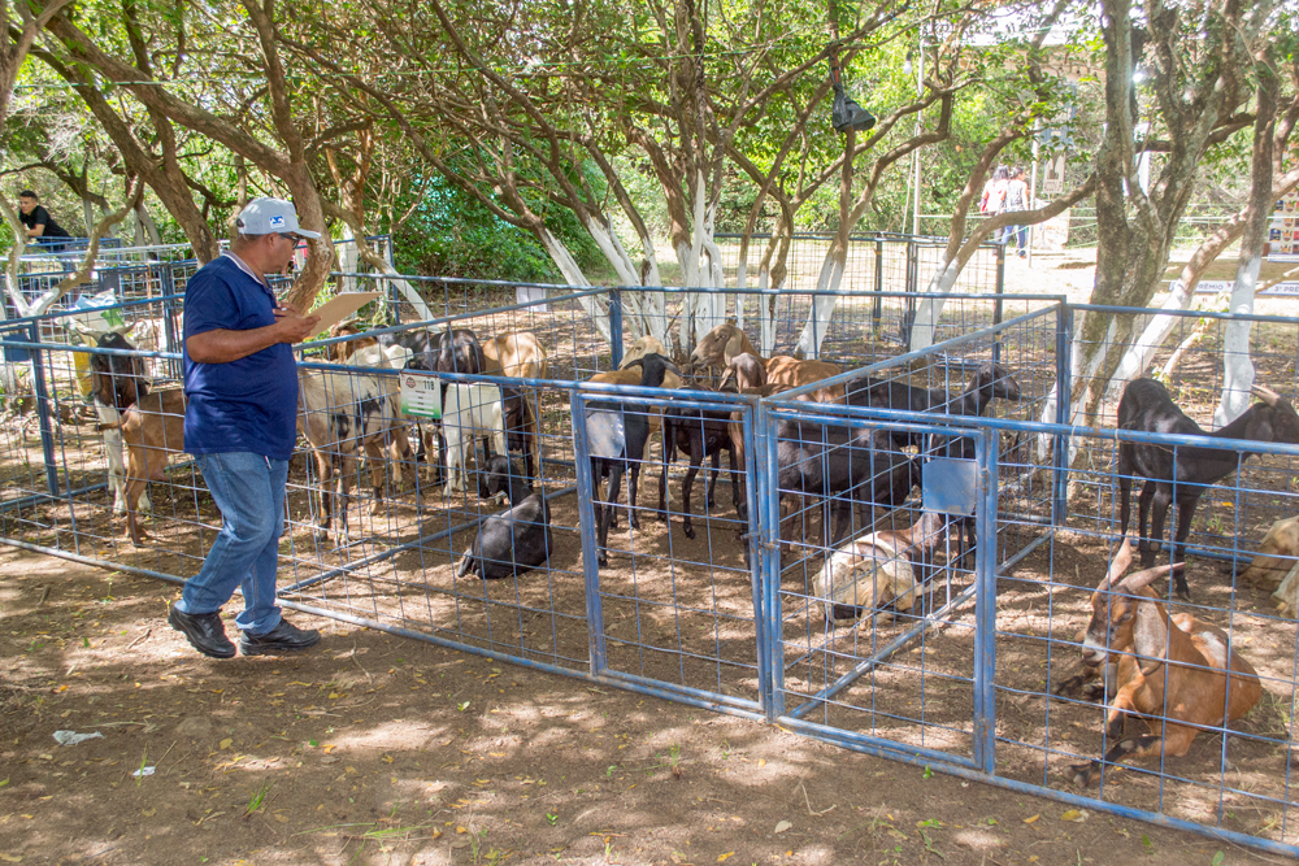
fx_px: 1407
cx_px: 650
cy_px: 433
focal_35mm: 39
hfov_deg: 49.5
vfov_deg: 34.2
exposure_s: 1/200
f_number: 5.6
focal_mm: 26
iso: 640
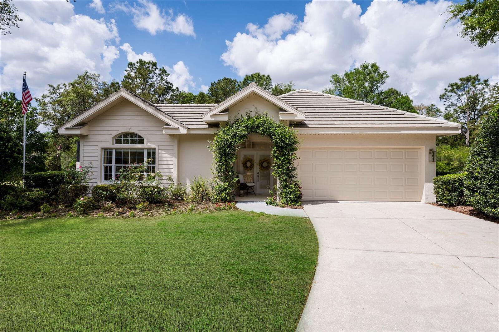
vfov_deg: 67.3
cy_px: 166
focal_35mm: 18
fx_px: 249
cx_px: 250
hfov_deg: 90.1
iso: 250
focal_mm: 18
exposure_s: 1/1000
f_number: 8
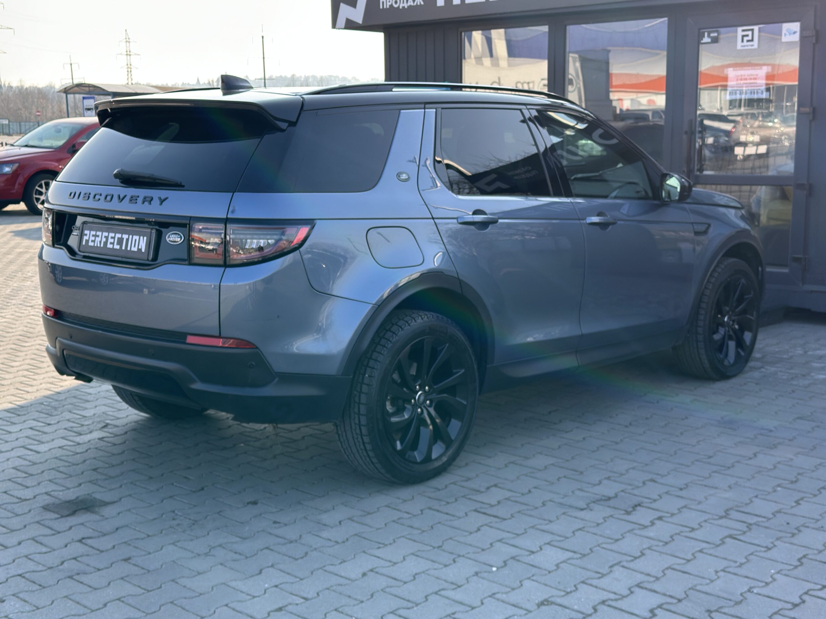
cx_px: 413
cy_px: 310
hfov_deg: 39.7
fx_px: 1145
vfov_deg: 30.3
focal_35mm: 48
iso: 80
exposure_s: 1/990
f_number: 1.78
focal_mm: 6.86
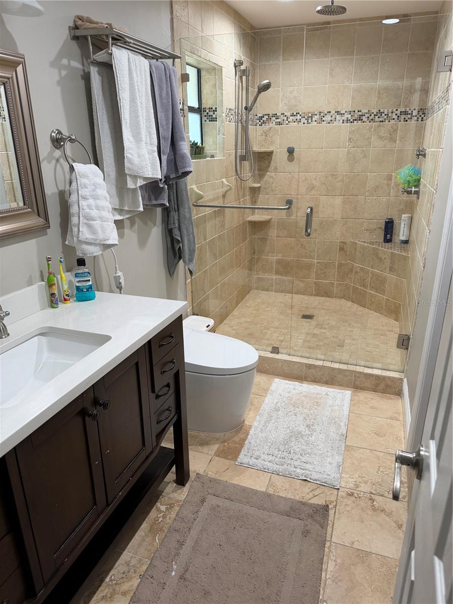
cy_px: 302
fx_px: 419
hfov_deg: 56.8
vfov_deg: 71.6
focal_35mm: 24
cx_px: 226
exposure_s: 1/120
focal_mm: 6.76
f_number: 1.78
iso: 125
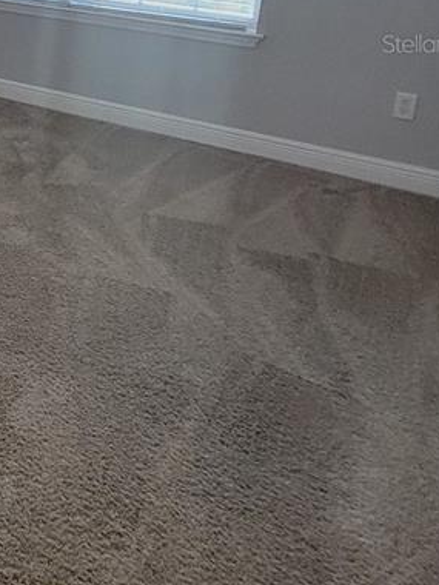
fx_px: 693
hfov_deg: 26.5
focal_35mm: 41
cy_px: 43
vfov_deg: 41.6
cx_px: -202
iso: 400
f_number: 2.2
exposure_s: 1/60
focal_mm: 2.2
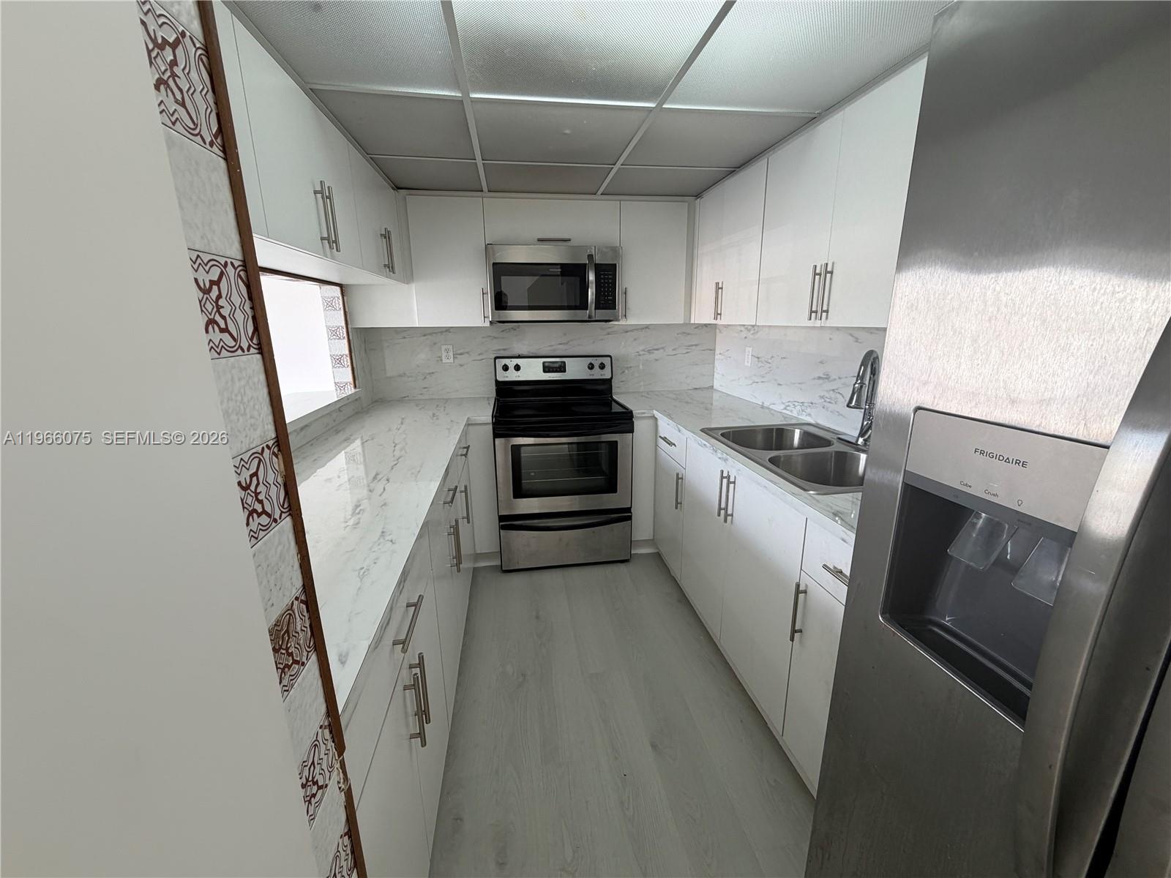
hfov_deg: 102.1
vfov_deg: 85.7
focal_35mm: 14
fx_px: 474
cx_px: 586
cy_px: 439
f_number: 2.2
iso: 125
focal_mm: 2.22
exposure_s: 1/120
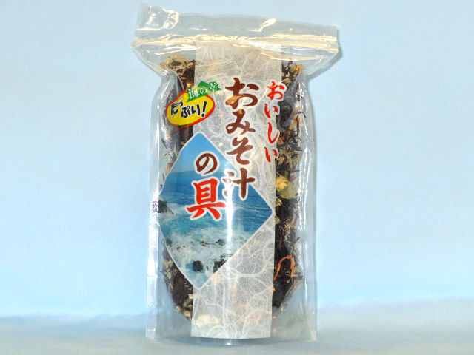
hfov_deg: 16.4
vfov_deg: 12.3
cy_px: 178
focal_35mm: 120
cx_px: 237
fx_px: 1643
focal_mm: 21.5
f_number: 5.4
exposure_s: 1/60
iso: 200
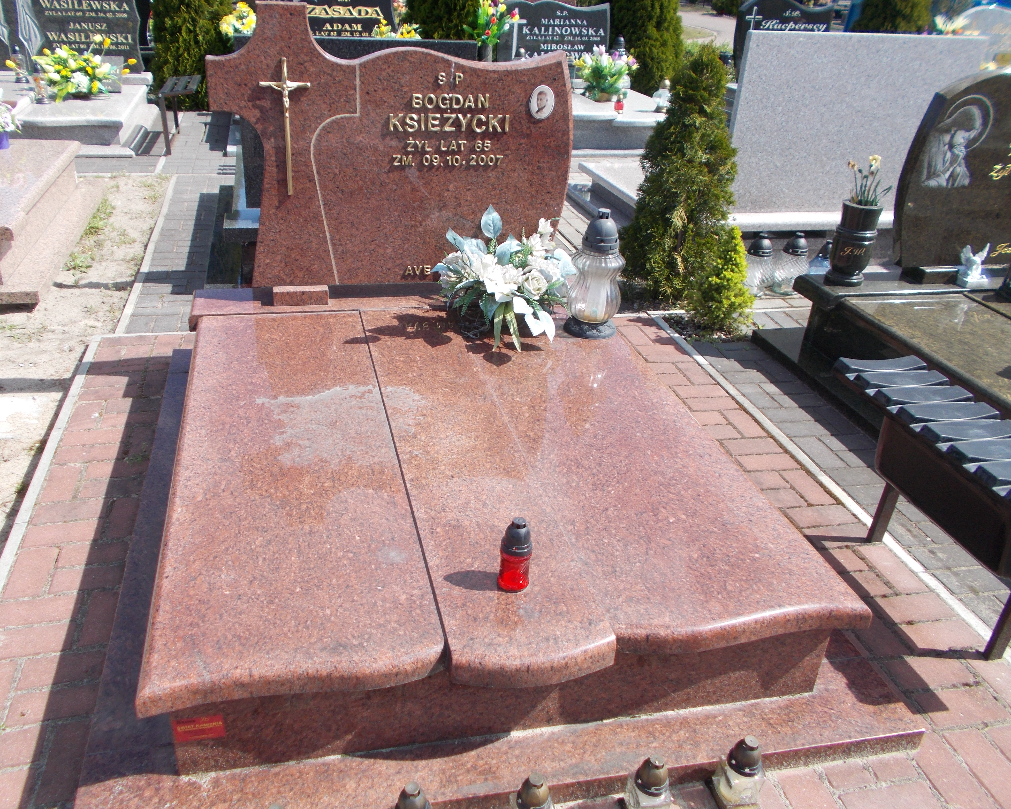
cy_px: 408
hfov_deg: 62.1
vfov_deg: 51.5
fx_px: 838
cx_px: 459
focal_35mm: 28
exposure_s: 1/80
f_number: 8
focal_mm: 4.6
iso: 80
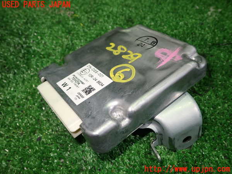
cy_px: 87
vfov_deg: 44.2
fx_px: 214
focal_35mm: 32
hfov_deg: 56.8
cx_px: 116
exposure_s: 1/50
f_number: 2.4
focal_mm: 5.79
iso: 200
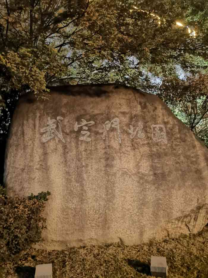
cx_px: 104
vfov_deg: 65.3
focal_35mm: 27
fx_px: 216
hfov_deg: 51.4
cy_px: 139
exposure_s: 4
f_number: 1.8
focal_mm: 3.95
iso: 2000
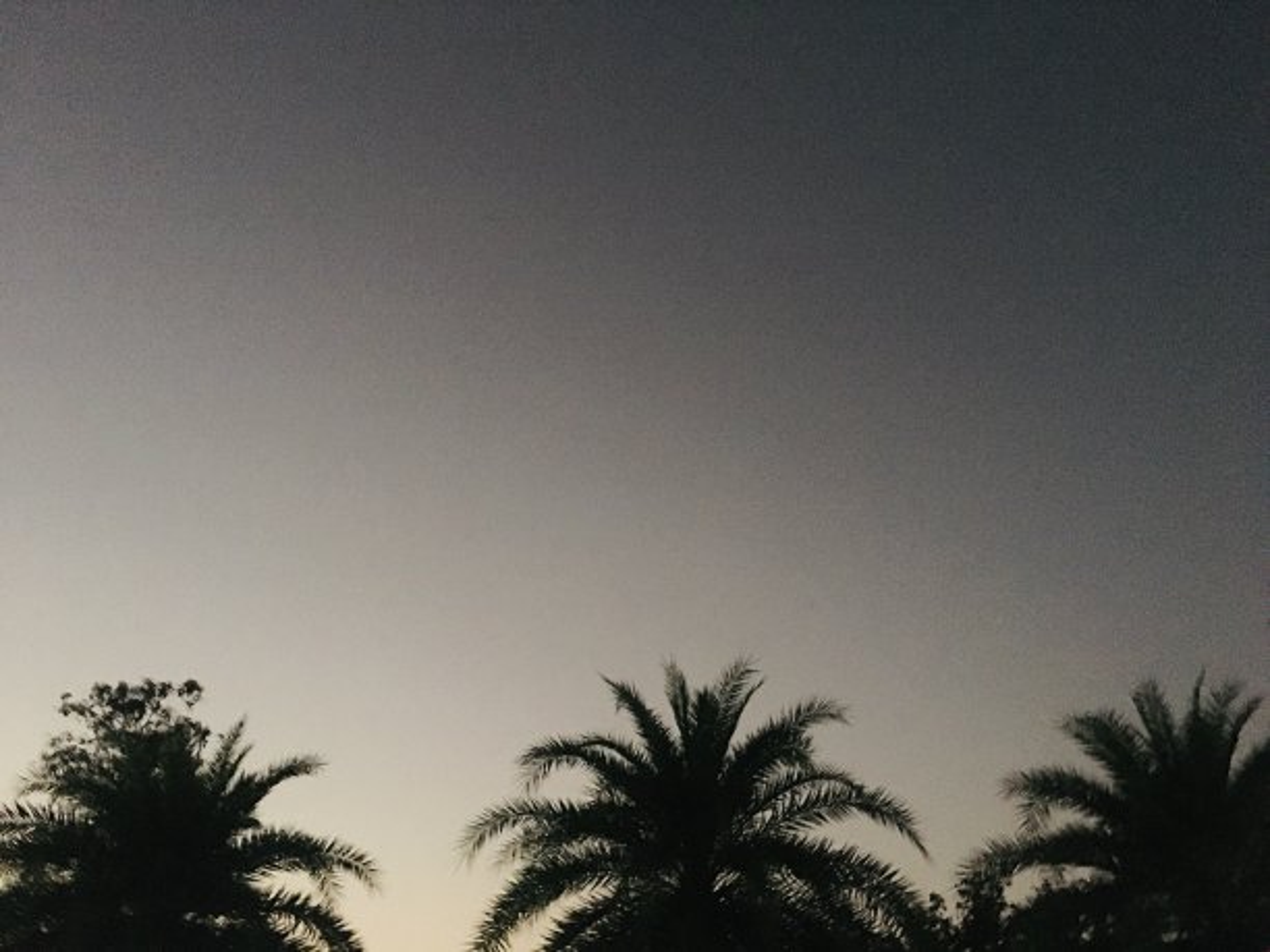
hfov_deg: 61.7
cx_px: 635
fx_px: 1064
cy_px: 476
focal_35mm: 29
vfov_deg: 48.2
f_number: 2.2
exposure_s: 1/4
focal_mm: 4.15
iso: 400
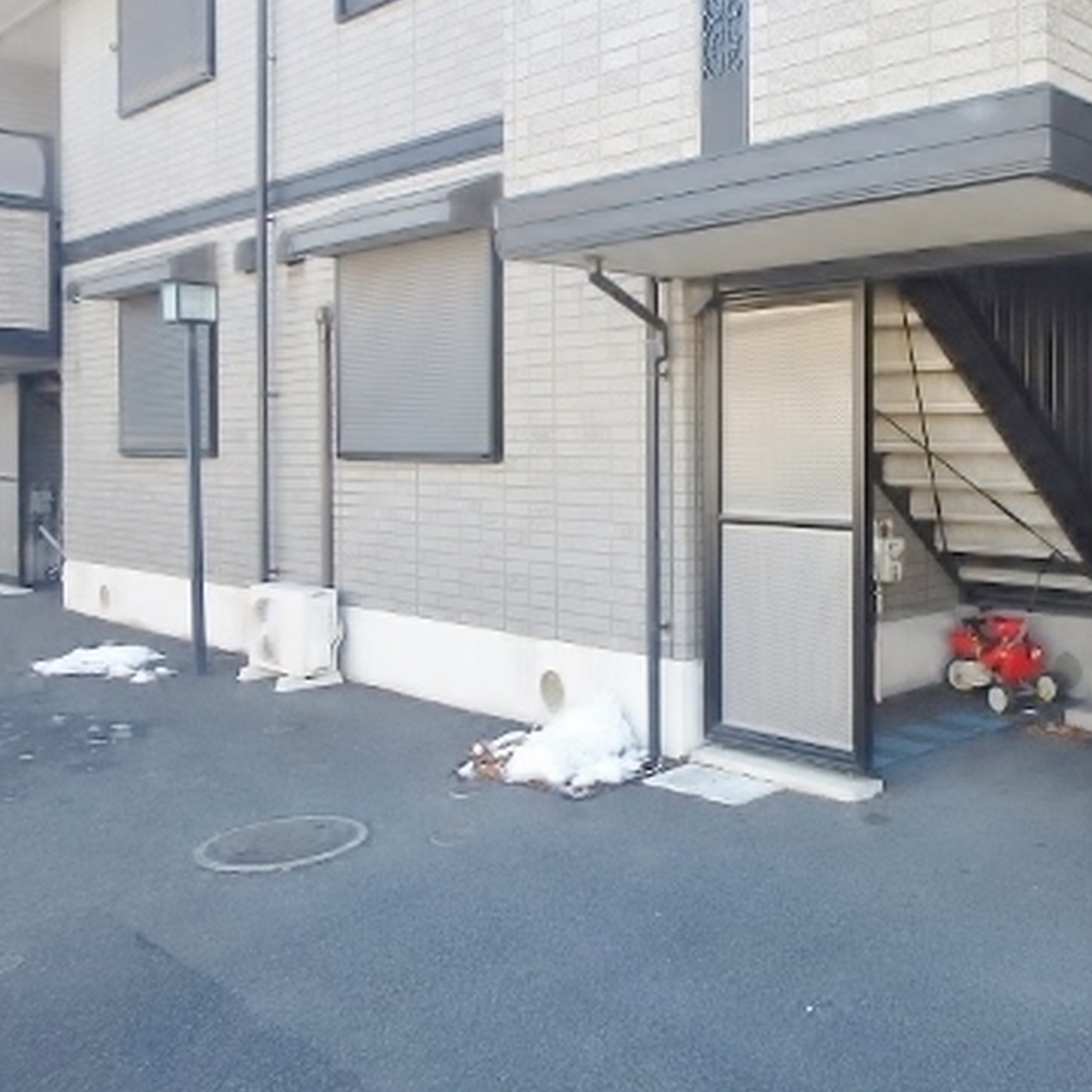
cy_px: 461
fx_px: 1178
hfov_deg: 46.1
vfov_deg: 49.6
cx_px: 931
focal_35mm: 33
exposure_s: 1/80
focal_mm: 3.7
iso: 125
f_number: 3.5
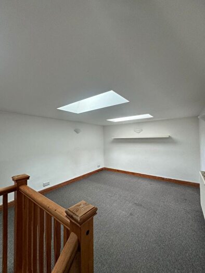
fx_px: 111
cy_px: 136
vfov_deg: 102.1
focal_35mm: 14
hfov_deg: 85.7
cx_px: 102
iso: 125
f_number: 2.2
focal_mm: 2.22
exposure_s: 1/99
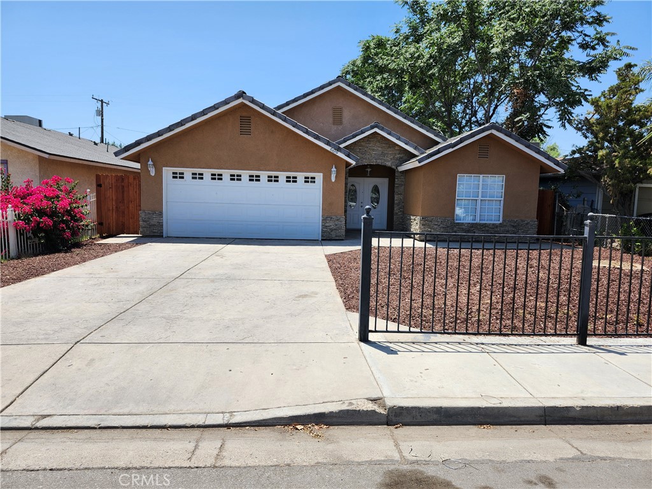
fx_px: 433
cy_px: 244
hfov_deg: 73.9
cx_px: 326
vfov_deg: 58.9
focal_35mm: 23
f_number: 1.8
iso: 25
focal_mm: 5.54
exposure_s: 1/1542
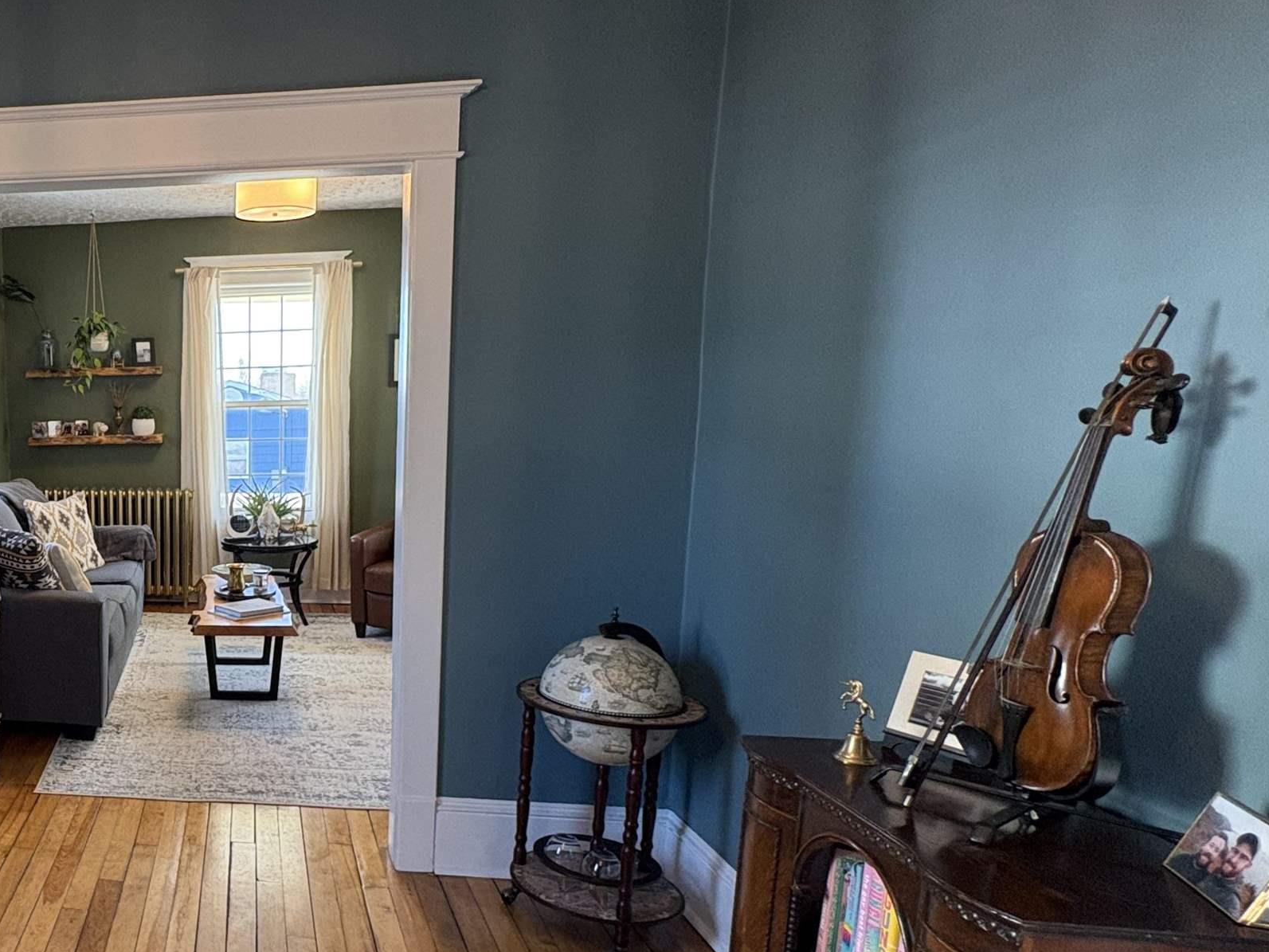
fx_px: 990
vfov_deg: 51.1
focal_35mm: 27
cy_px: 552
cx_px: 73
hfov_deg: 54.6
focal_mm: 2.22
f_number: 2.2
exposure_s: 1/60
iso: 250
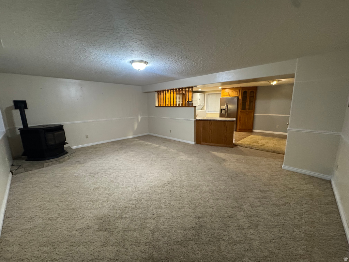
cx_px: 174
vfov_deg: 85.7
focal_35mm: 14
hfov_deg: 102.1
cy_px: 131
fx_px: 141
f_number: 2.2
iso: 640
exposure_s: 1/60
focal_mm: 2.22
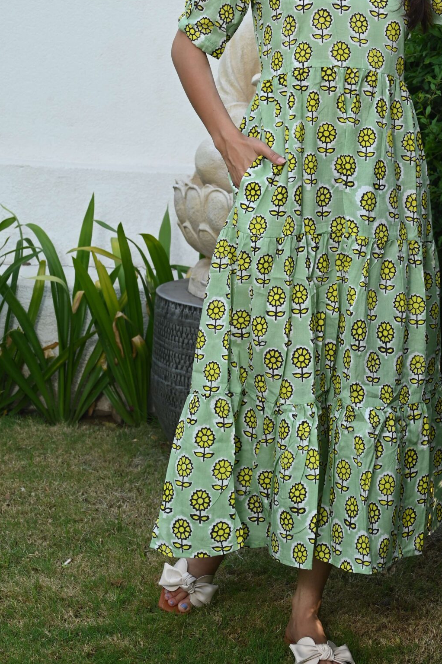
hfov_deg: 18.0
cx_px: 352
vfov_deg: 26.8
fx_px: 1383
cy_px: 195
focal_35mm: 75
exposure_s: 1/160
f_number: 7.1
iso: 250
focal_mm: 45
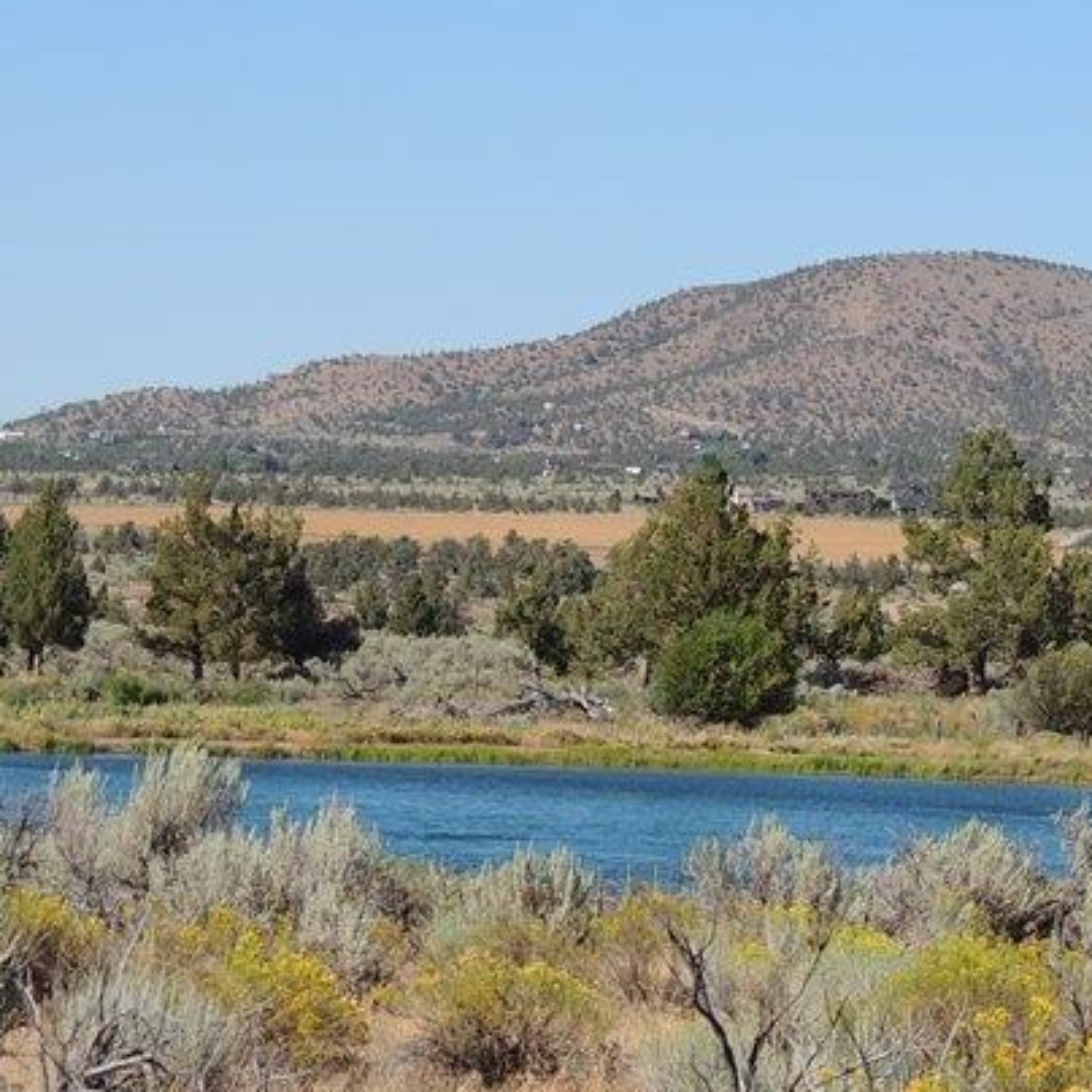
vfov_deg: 10.4
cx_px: 946
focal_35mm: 168
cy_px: 549
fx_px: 5996
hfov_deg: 10.4
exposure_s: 1/1000
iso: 100
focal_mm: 13.3
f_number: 3.9
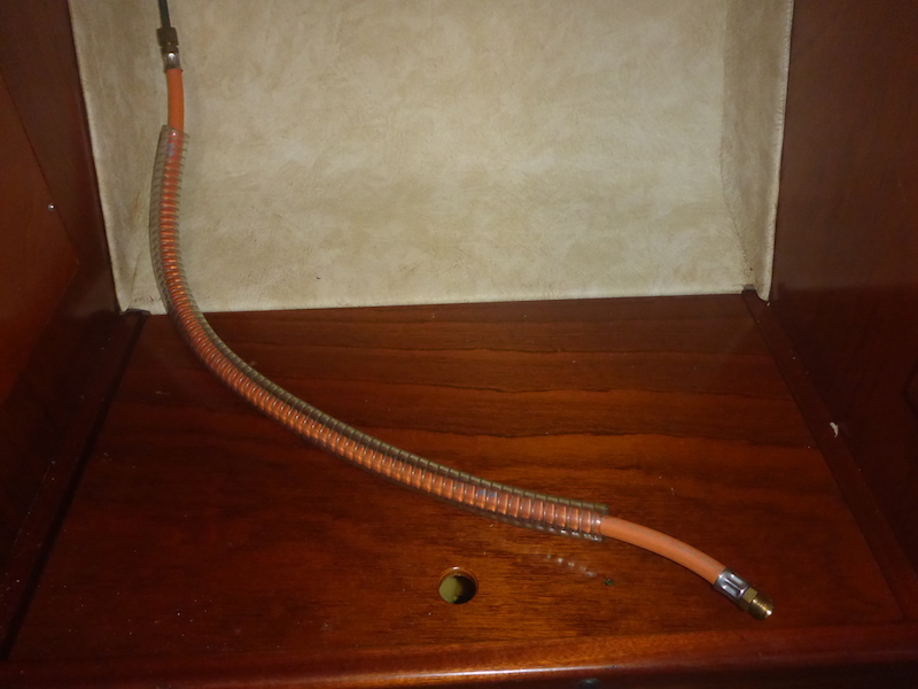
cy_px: 344
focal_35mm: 28
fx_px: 743
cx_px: 459
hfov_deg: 63.4
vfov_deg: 49.7
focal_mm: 4.9
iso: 800
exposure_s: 1/60
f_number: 3.3
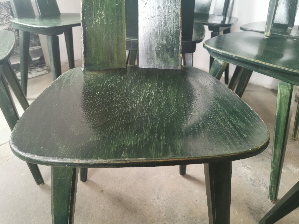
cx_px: 150
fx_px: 233
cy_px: 112
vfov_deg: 51.4
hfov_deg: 65.3
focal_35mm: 27
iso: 250
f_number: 1.6
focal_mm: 5.56
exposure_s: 1/50
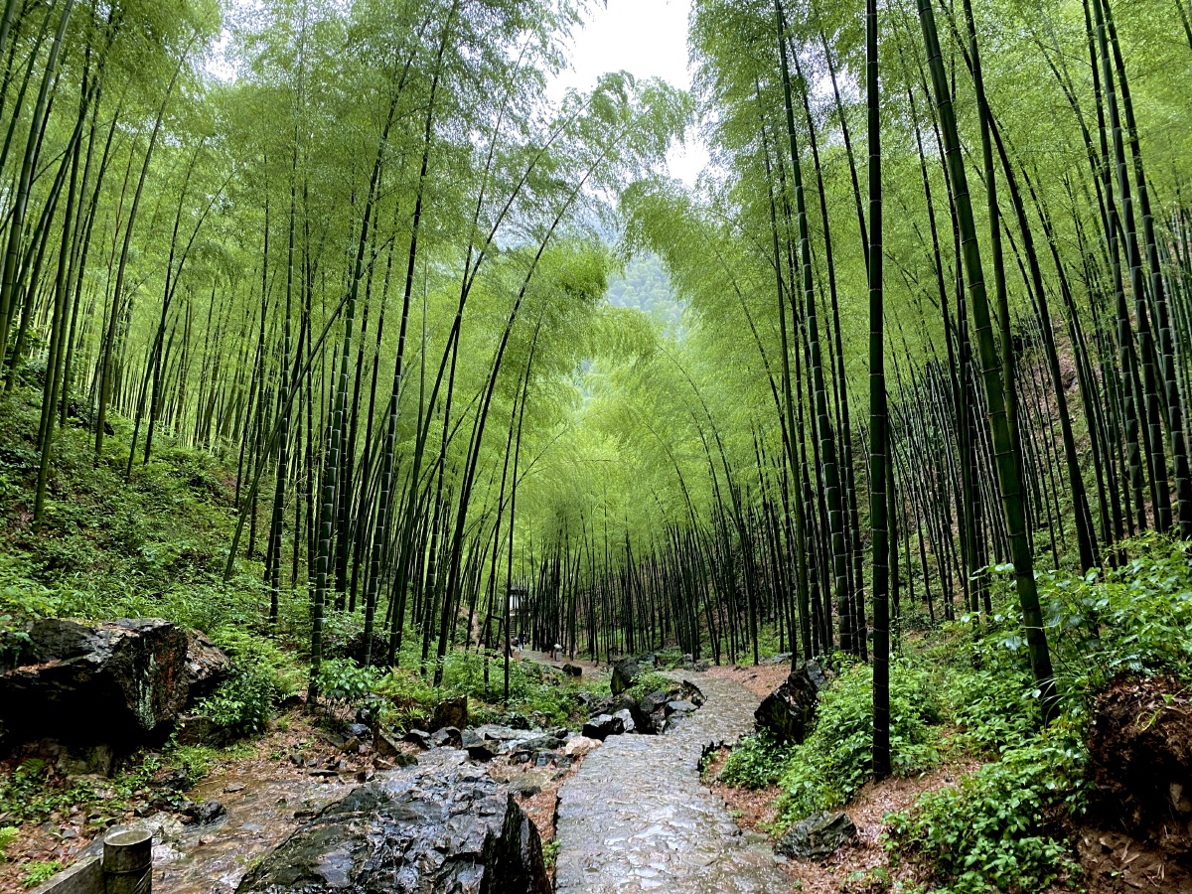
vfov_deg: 53.1
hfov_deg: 67.3
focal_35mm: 26
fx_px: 895
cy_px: 447
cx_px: 596
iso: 125
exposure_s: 1/91
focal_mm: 4.25
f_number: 1.8
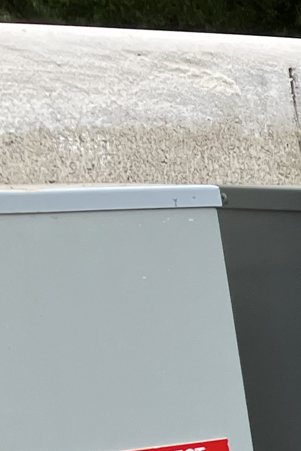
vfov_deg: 13.7
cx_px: 1025
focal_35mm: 136
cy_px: 772
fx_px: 1704
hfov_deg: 8.0
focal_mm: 3.99
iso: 25
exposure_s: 1/121
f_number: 1.8
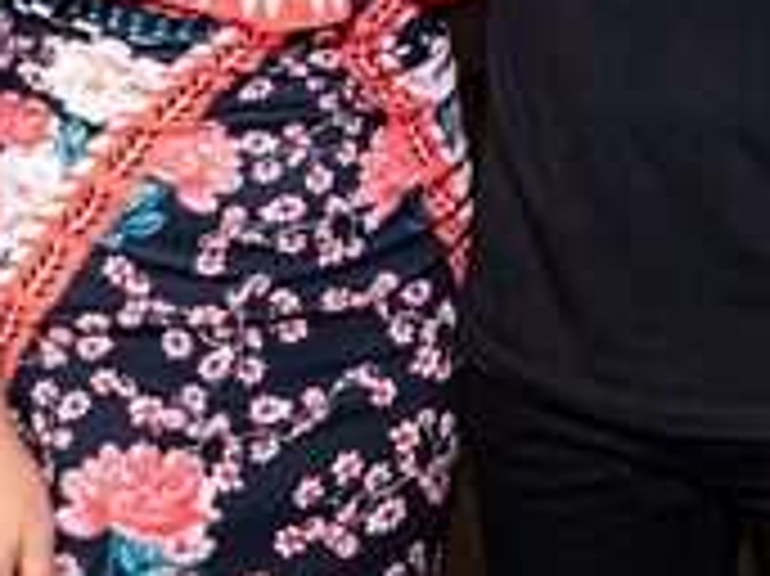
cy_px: -310
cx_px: 390
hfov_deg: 13.2
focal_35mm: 150
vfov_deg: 9.6
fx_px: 3334
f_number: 2.8
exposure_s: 1/250
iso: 2500
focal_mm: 24
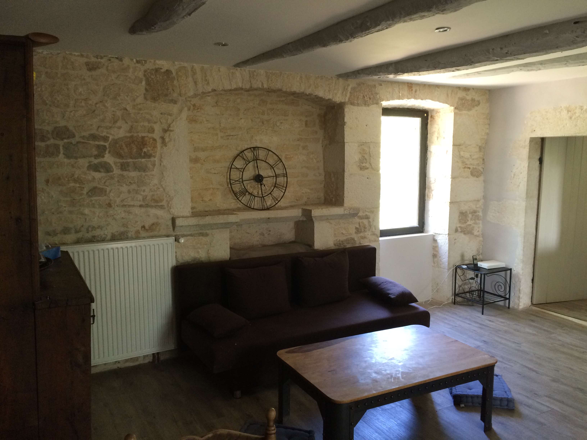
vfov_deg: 48.2
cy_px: 220
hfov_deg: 61.7
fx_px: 492
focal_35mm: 29
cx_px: 294
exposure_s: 1/33
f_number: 2.2
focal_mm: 4.15
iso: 160
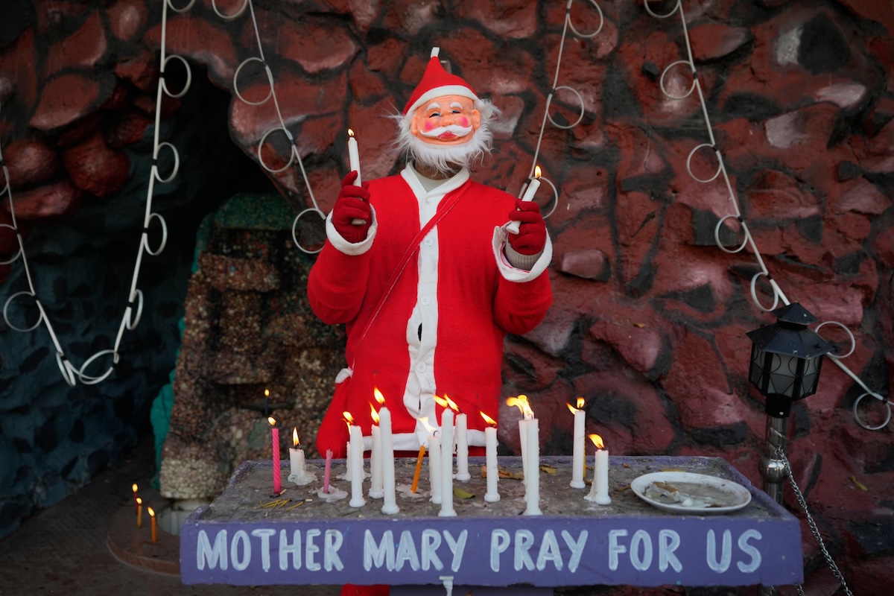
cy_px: 298
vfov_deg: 45.0
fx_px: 720
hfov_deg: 63.7
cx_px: 447
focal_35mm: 29
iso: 400
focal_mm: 29
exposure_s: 1/1000
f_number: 2.8
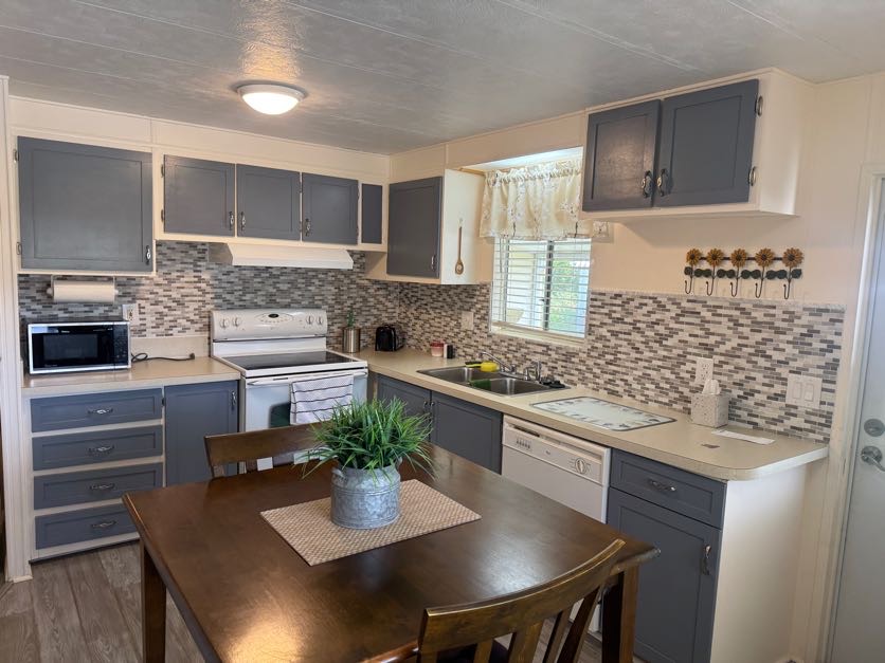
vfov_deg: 56.8
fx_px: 614
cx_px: 442
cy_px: 332
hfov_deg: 71.6
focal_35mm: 24
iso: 160
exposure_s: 1/120
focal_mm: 6.76
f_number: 1.78
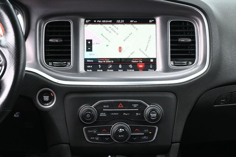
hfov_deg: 32.6
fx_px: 403
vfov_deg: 22.1
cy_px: 78
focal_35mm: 62
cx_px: 118
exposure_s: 1/125
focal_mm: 41
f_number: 5.6
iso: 1400
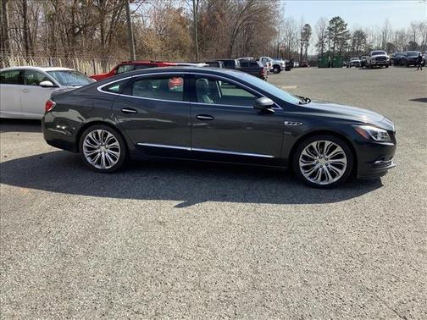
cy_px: 160
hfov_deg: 58.4
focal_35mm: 31
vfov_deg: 45.4
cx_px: 214
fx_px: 382
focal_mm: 3.3
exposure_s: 1/696
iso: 25
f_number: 2.4
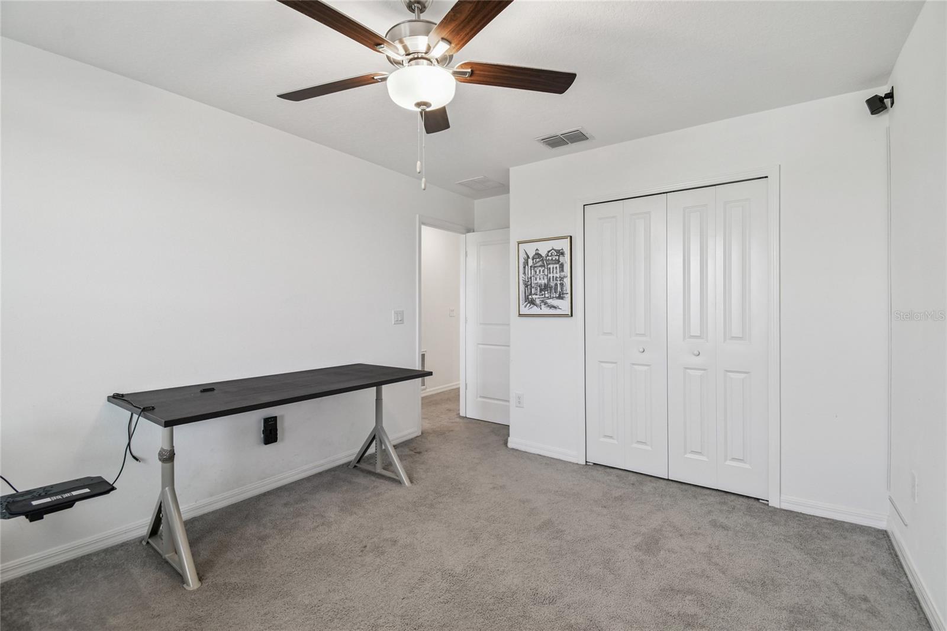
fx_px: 394
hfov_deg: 100.4
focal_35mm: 15
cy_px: 316
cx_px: 474
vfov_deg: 77.3
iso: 100
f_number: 7.1
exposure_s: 1/4
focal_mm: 10
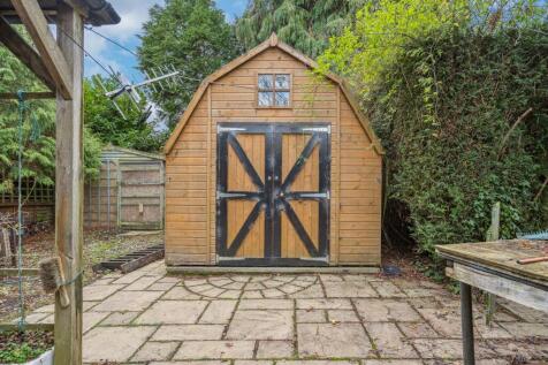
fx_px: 304
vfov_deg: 61.9
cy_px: 182
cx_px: 274
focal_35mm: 20
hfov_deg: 84.0
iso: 320
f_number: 5.6
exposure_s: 1/80
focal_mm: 20
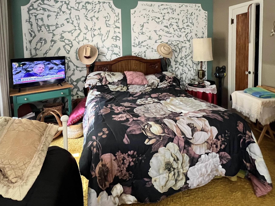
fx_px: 175
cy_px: 59
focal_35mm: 22
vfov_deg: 58.7
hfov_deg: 76.4
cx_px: 141
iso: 400
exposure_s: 1/60
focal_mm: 1.57
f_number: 1.8
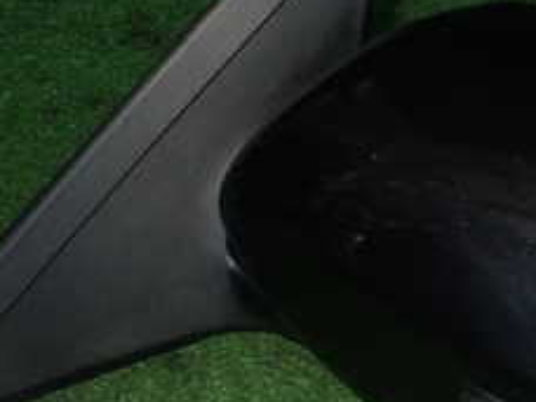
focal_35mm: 79
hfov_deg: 24.4
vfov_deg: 18.6
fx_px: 1223
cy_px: 240
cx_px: 423
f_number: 6.3
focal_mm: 5.4
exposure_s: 1/30
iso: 200
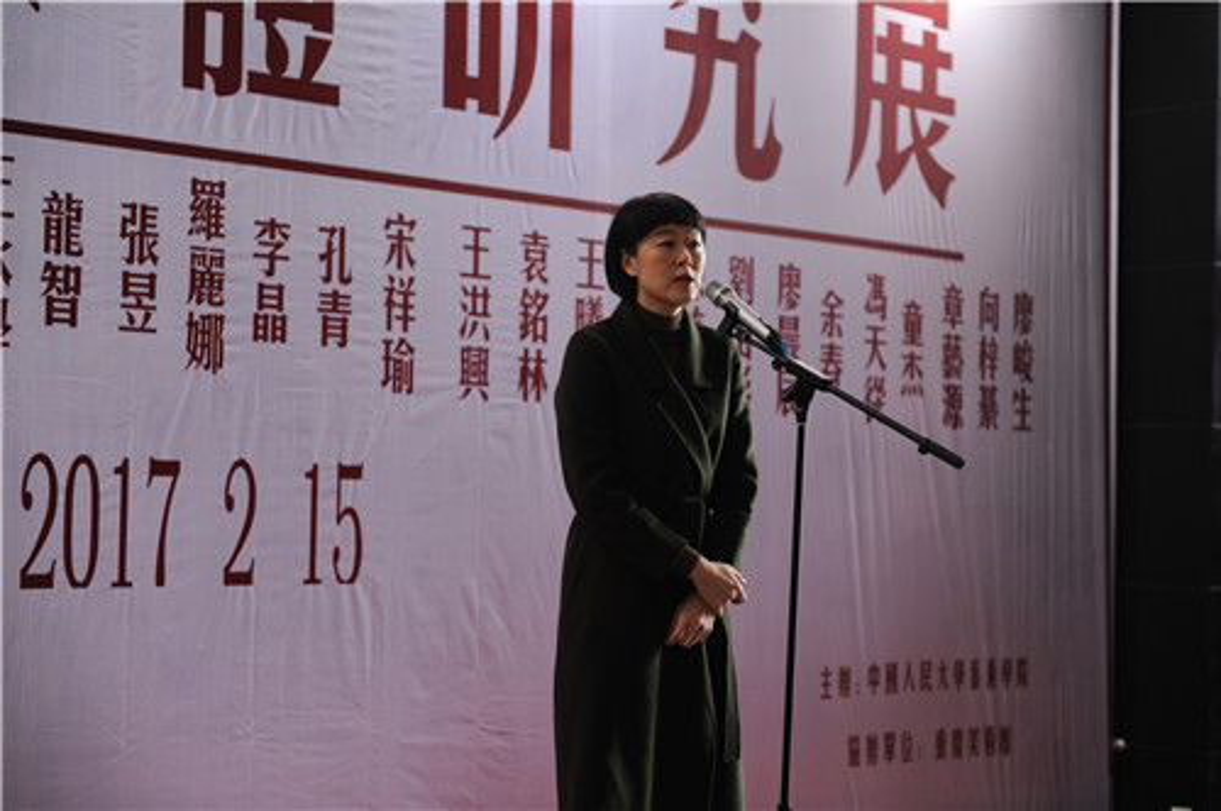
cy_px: 406
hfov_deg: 28.9
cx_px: 610
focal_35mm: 70
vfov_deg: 19.4
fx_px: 2371
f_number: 2.8
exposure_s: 1/100
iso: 800
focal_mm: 70
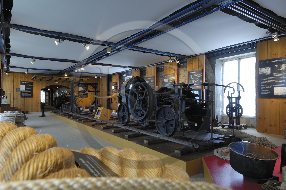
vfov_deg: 56.0
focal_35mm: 22
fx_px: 178
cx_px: 143
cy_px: 95
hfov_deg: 77.4
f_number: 10
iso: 100
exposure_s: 1/1.25
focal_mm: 15
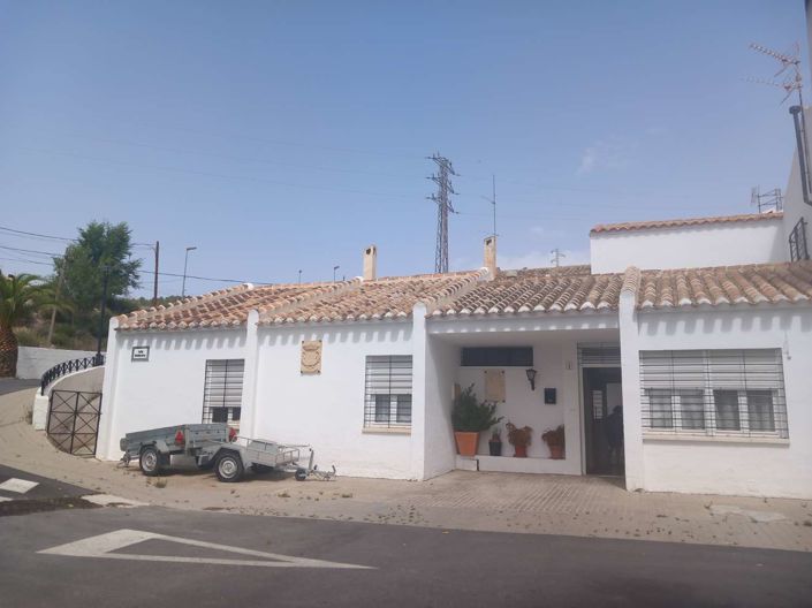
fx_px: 633
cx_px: 406
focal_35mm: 27
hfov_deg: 65.3
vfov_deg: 51.3
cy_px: 304
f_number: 1.8
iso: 20
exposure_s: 1/621
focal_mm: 4
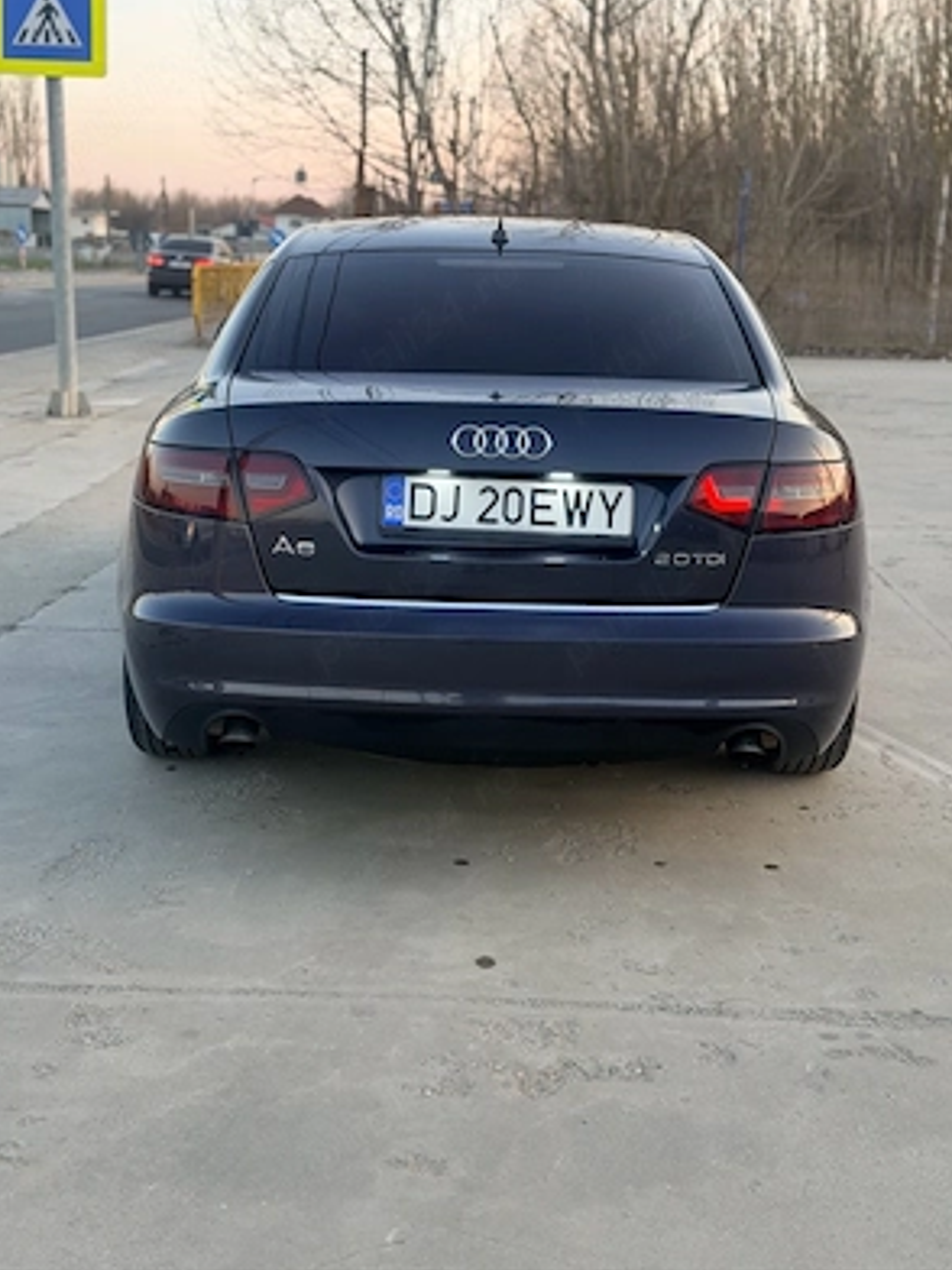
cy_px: 629
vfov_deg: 38.9
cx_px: 479
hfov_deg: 29.7
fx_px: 1797
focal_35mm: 49
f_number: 1.78
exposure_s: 1/157
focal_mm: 6.76
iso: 80
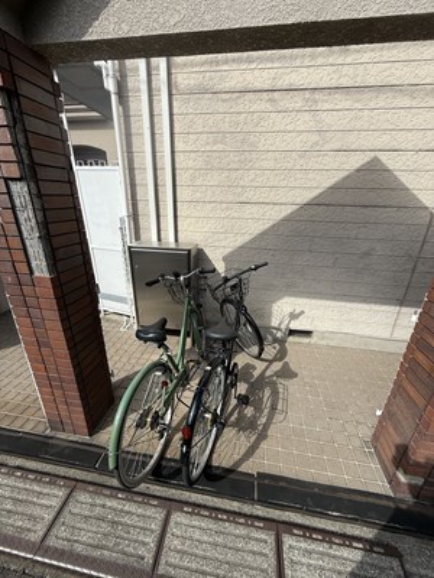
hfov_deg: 85.7
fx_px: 234
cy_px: 289
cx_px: 217
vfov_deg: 102.1
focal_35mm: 14
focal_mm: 2.22
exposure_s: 1/1572
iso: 50
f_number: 2.2
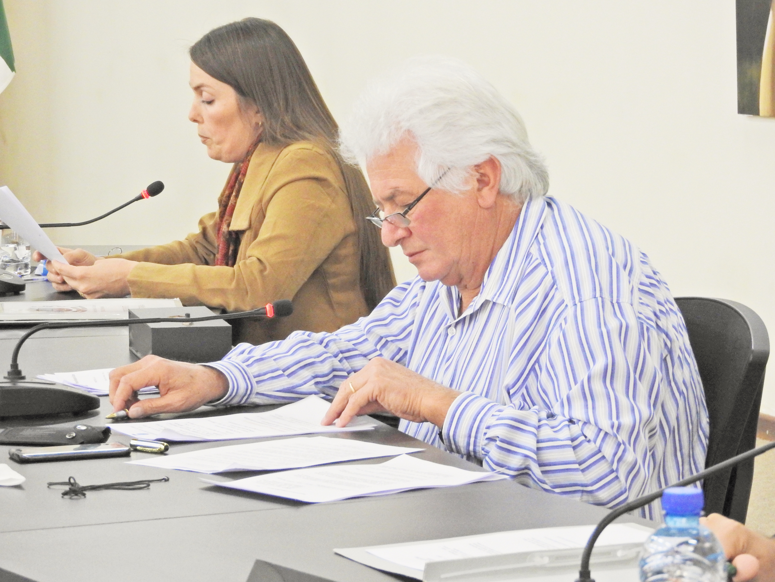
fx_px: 3806
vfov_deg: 8.7
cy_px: 291
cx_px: 388
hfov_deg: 11.6
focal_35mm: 170
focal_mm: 30.5
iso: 800
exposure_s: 1/15
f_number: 5.2
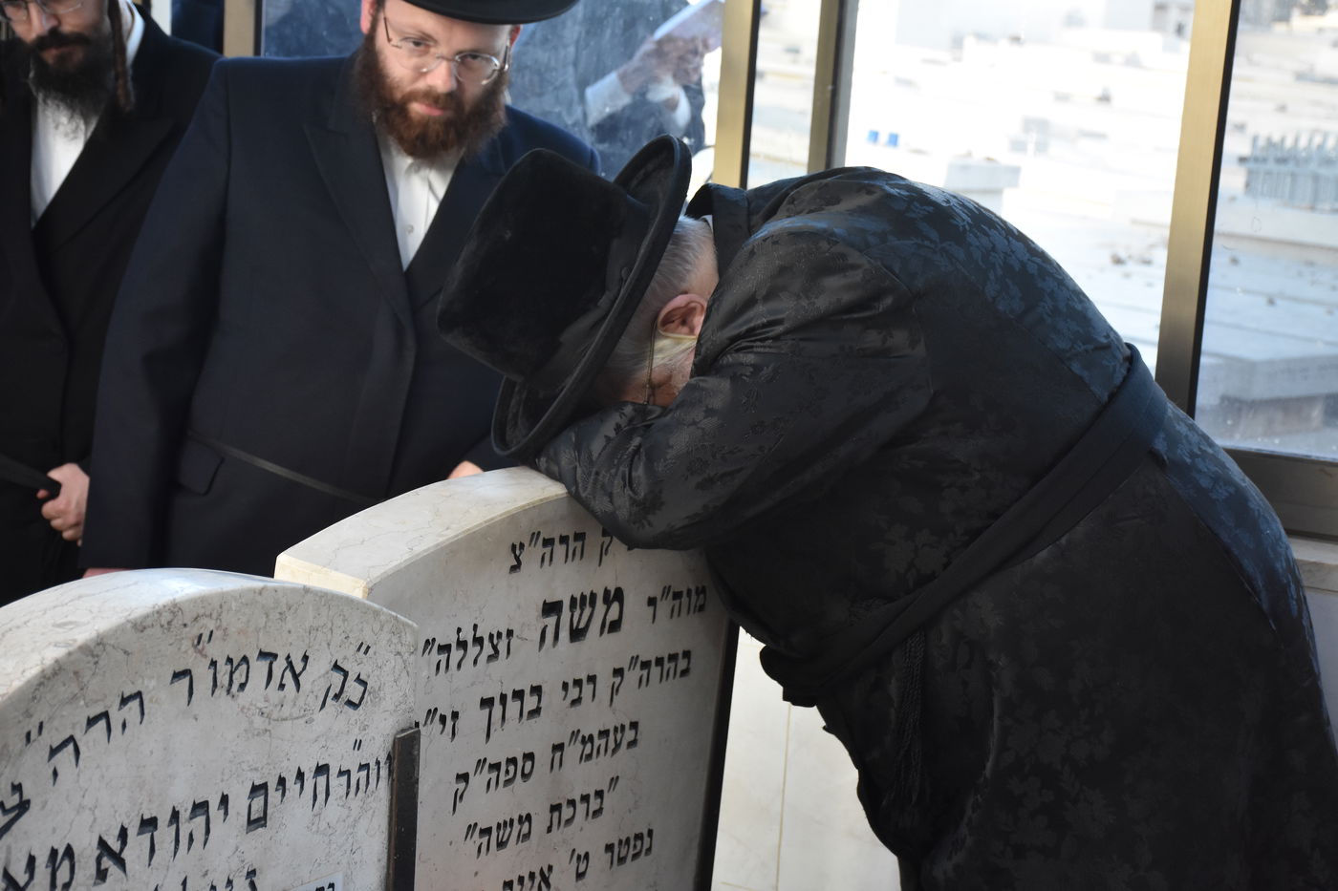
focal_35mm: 75
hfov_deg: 27.0
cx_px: 669
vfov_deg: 18.2
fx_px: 2787
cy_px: 446
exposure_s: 1/100
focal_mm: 50
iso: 1250
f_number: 8
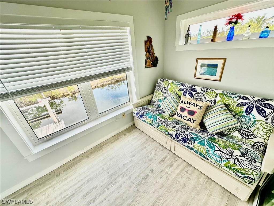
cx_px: 137
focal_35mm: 14
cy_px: 103
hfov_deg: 102.1
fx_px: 111
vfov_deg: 85.7
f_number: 2.2
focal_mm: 2.22
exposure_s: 1/129
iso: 40
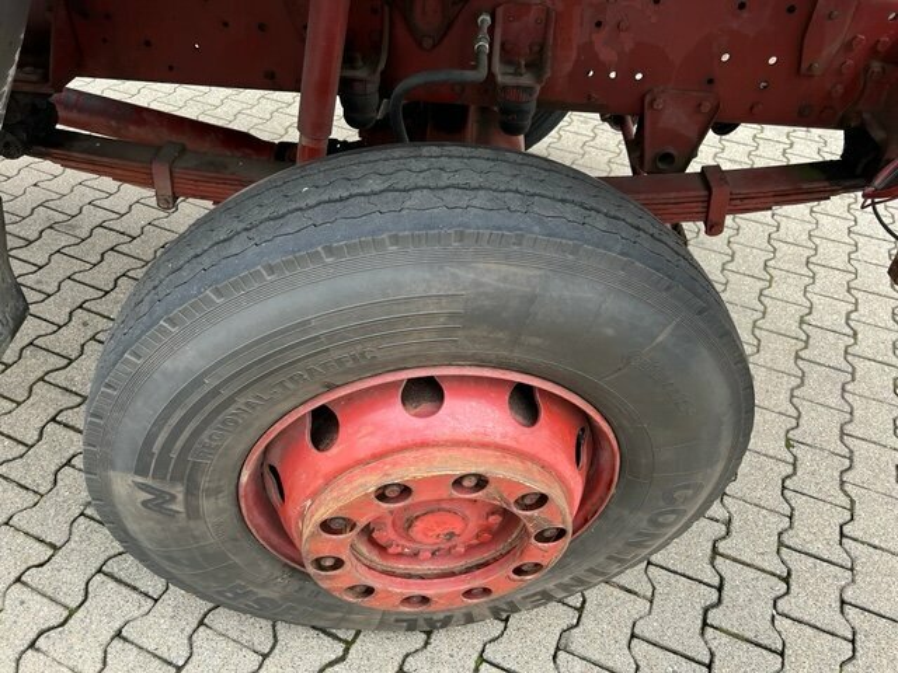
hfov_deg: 67.3
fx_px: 674
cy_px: 336
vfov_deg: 53.1
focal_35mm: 26
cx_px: 449
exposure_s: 1/119
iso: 125
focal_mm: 5.7
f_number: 1.5
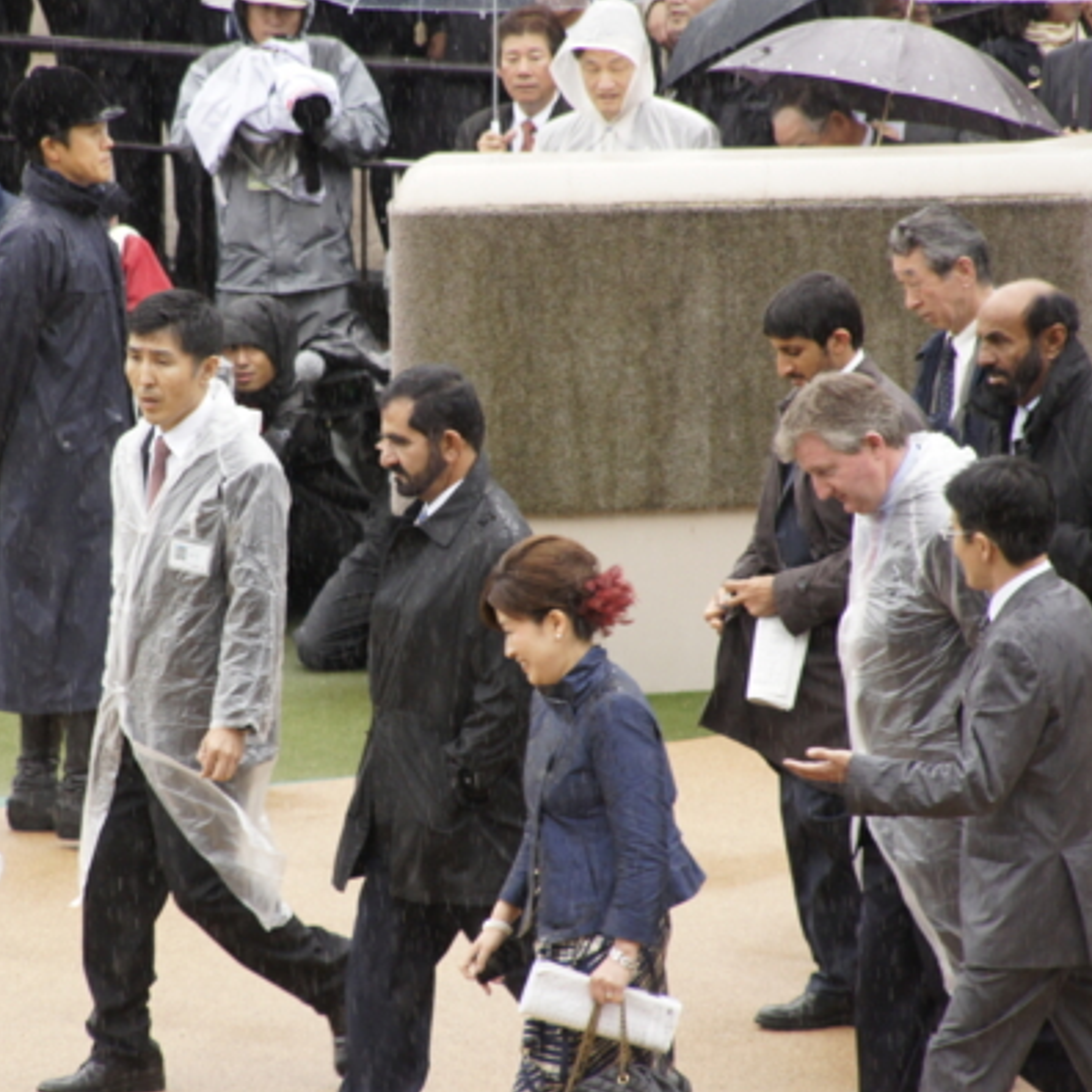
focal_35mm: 386
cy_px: 545
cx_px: 370
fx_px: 13776
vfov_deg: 4.5
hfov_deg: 4.5
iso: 1600
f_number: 6.3
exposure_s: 1/320
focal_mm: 200
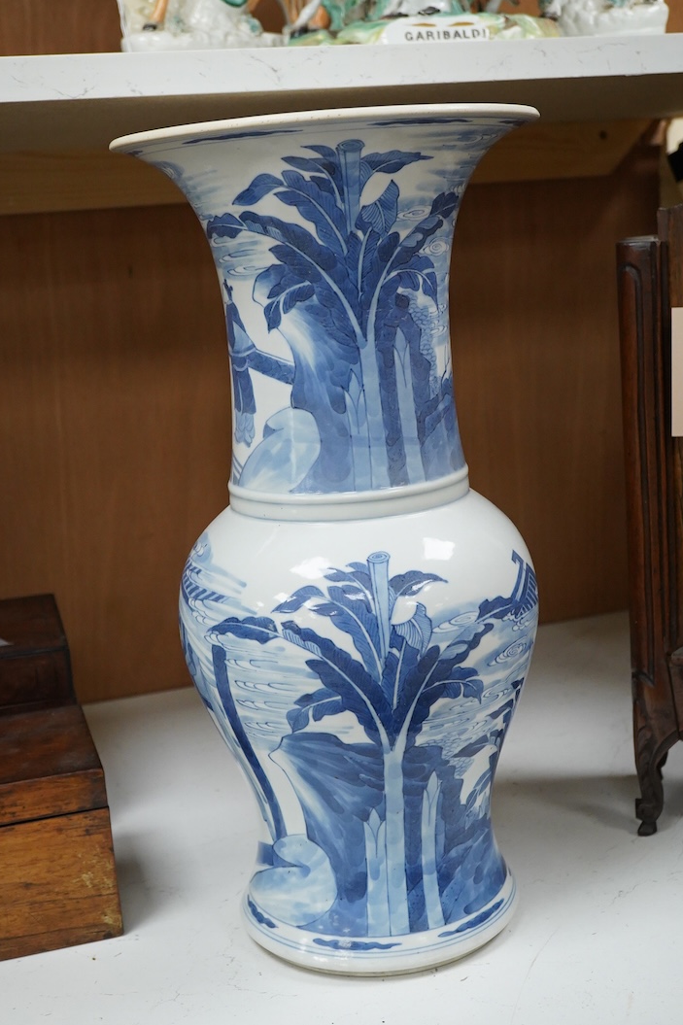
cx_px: 341
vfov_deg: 41.1
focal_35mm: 48
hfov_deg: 28.1
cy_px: 529
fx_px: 1366
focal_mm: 30
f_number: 8
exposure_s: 1/250
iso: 2500
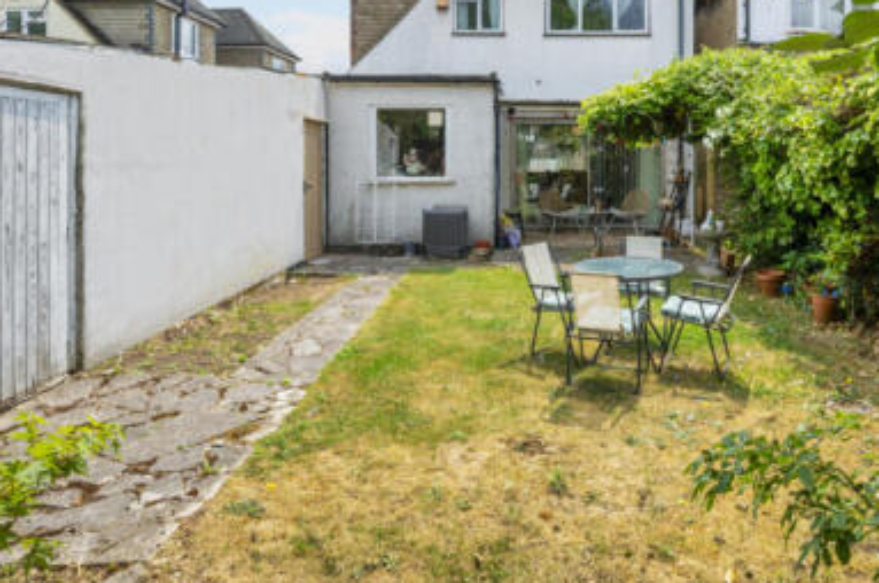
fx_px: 585
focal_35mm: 24
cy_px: 158
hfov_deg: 73.4
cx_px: 505
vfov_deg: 51.1
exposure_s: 1/320
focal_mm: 14
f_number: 8
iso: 200
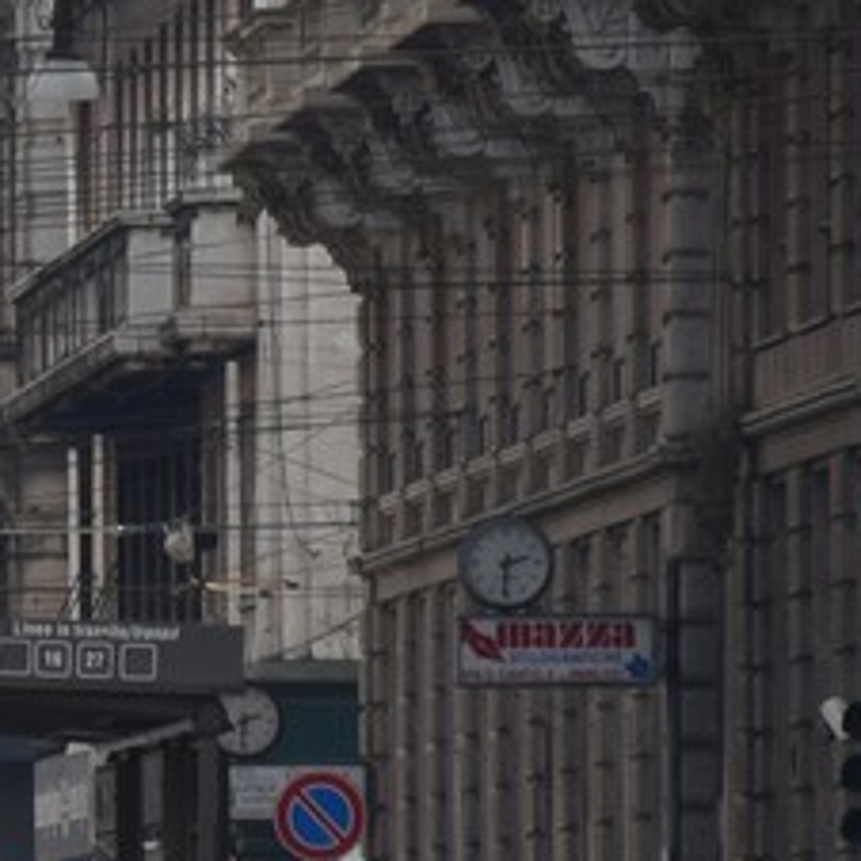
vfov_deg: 1.8
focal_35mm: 961
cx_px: -1154
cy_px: 381
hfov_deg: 1.8
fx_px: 27044
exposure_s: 1/500
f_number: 5.6
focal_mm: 105
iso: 250
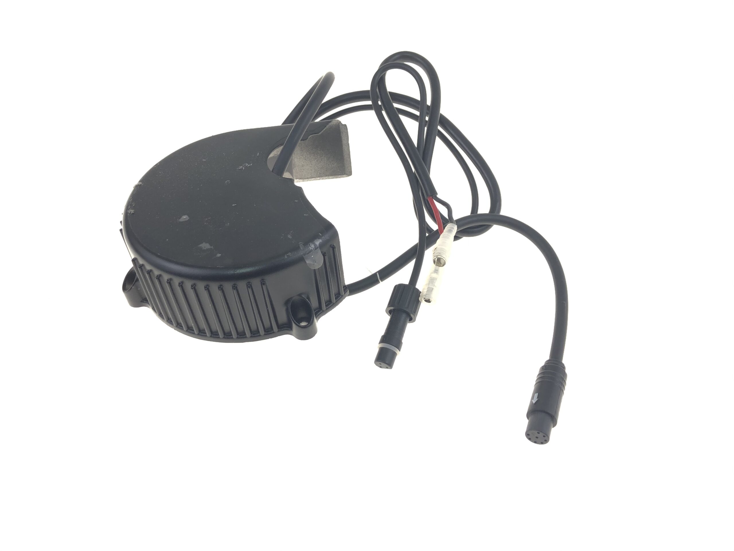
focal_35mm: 28
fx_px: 594
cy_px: 276
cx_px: 367
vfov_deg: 49.7
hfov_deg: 63.4
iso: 32
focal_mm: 4
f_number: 1.8
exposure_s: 1/100
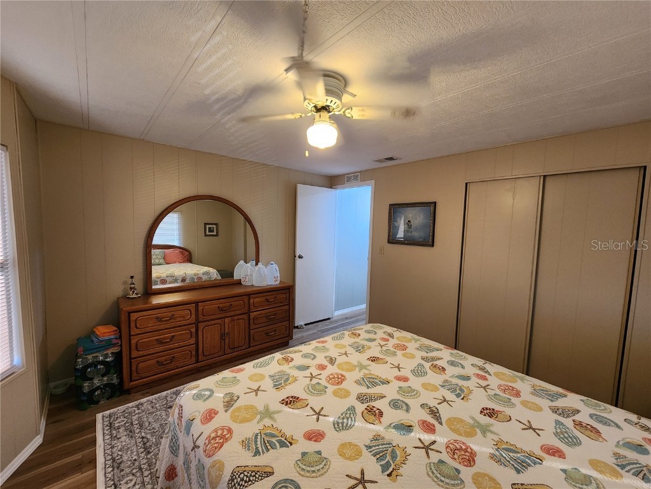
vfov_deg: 89.9
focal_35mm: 13
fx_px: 244
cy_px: 244
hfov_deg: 106.2
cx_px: 326
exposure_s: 1/40
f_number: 2.2
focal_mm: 2.2
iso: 320
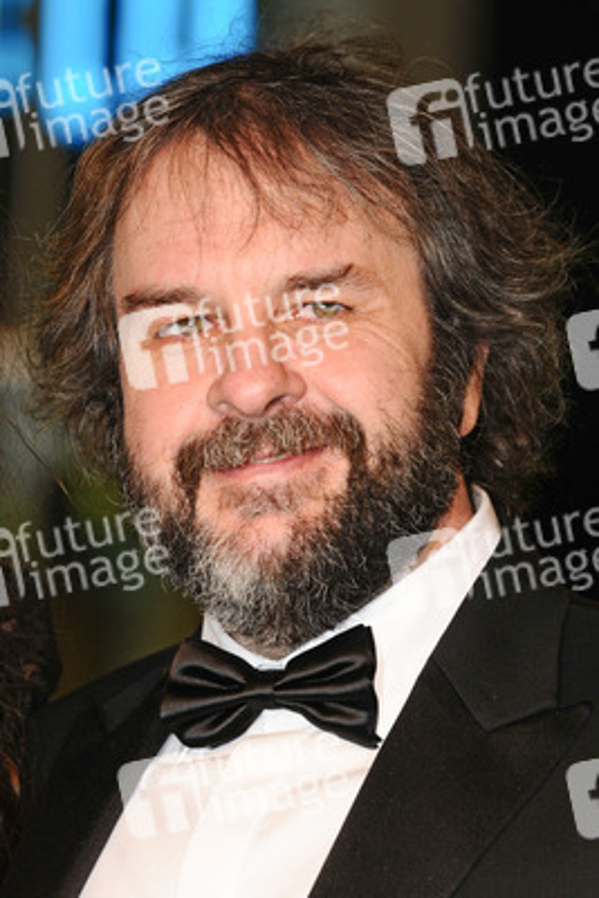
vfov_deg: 6.9
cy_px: 449
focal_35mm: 300
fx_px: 7480
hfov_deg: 4.6
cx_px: 300
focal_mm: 200
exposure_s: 1/200
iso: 320
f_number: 4.5
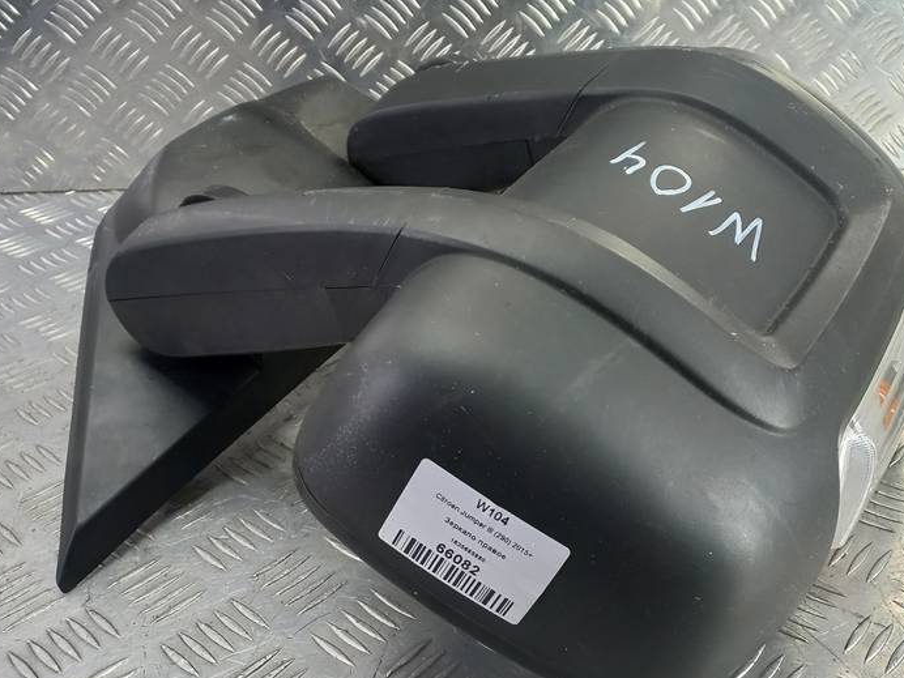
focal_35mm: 37
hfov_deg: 50.1
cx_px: 483
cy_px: 311
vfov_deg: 38.6
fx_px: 966
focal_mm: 4.6
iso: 125
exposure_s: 1/50
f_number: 1.8
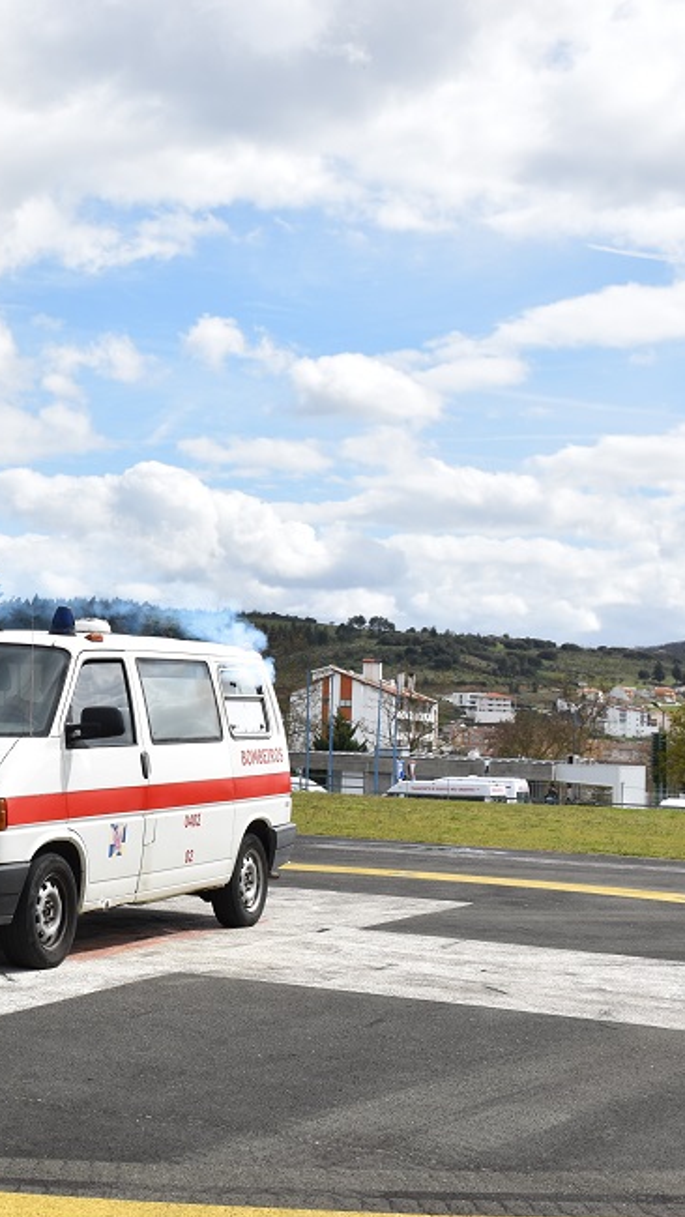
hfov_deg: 19.7
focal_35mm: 58
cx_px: -109
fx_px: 1871
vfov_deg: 36.0
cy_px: 620
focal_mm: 24
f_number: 10
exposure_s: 1/400
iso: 200
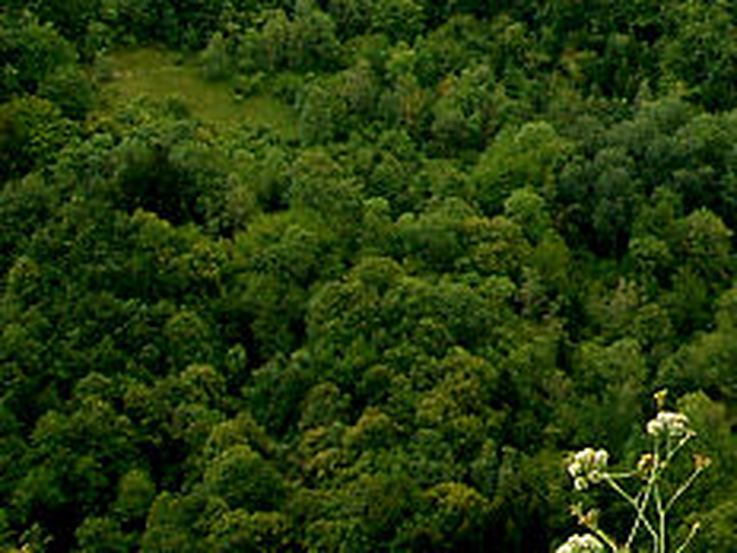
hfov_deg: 9.9
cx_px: 1728
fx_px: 3747
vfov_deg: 8.0
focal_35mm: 176
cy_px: -559
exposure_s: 1/200
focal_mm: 5.6
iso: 50
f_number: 2.8
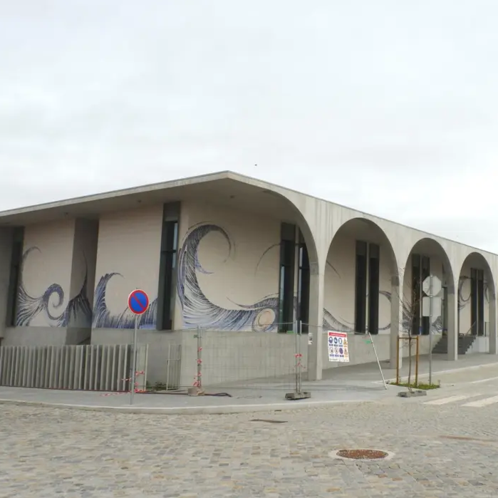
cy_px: 256
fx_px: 570
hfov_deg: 46.0
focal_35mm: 35
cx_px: 356
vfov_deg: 47.2
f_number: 9
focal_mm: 16
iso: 100
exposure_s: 1/210
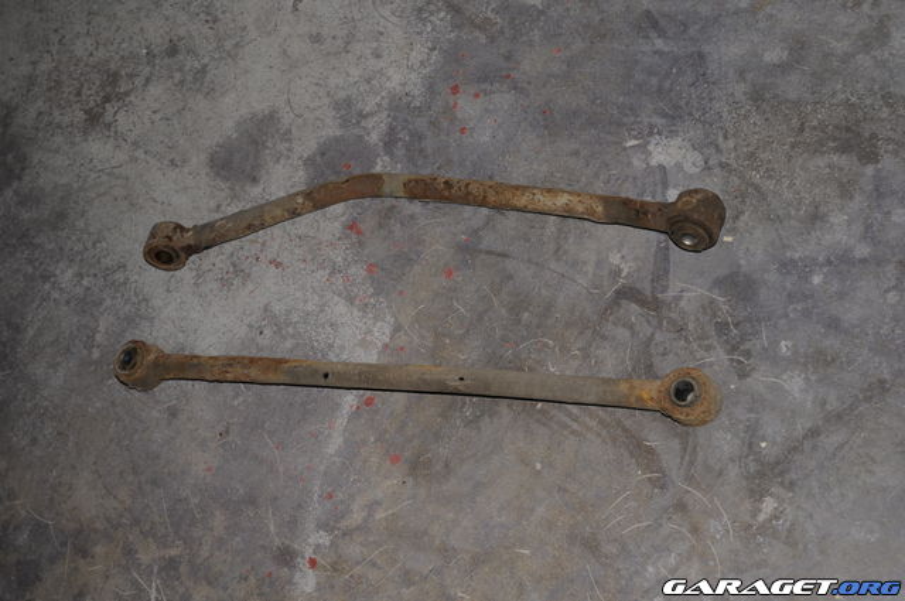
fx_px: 1506
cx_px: 452
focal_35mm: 60
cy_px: 300
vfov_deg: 22.6
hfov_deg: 33.4
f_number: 4.2
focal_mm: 40
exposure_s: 1/60
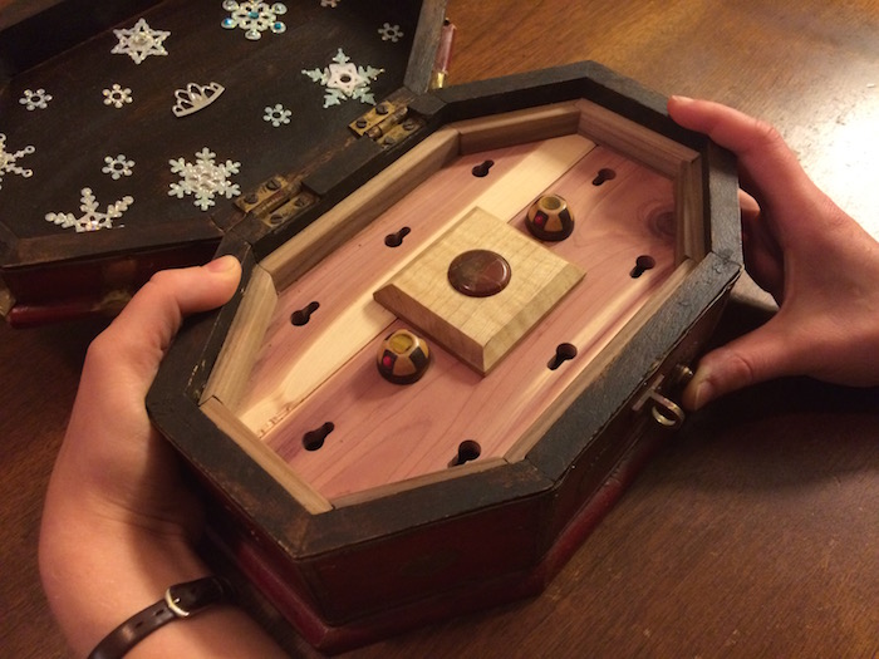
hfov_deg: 61.7
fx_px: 736
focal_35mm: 29
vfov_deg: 48.2
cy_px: 330
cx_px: 440
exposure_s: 1/20
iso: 320
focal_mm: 4.15
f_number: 2.2
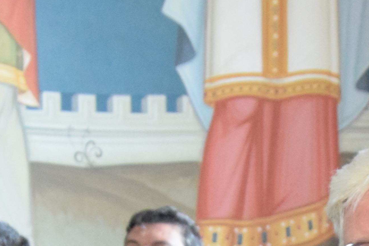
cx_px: 385
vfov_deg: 8.5
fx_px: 1558
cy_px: 524
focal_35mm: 152
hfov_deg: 13.3
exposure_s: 1/80
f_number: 5
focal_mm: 22
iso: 3200
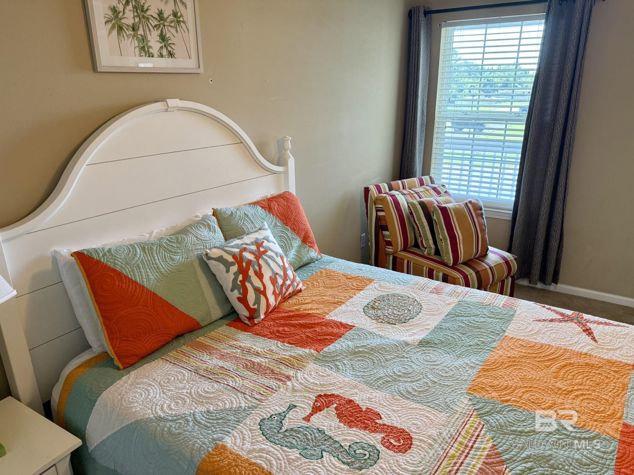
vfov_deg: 56.8
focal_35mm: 24
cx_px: 317
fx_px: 440
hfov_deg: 71.6
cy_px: 238
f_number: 1.78
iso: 200
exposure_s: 1/120
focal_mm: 6.76
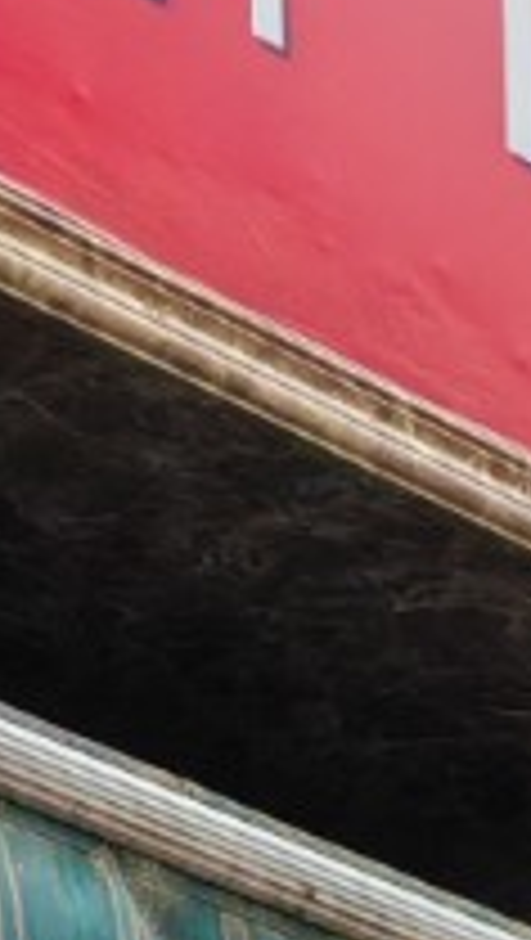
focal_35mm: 225
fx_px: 5616
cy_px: 1799
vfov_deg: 9.1
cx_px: 94
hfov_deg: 5.4
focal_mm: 5.52
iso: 50
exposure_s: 1/110
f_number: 1.95
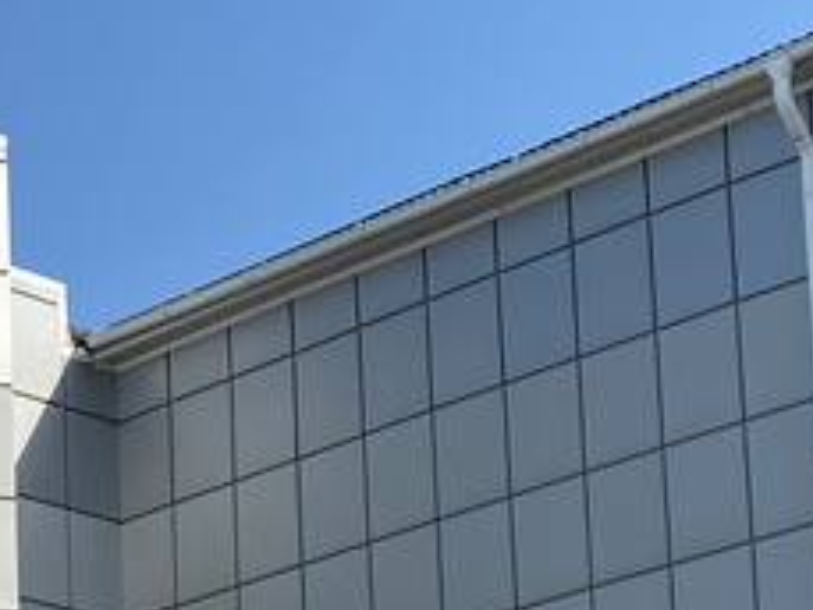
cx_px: -444
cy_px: 1192
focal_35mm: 136
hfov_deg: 13.6
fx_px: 3196
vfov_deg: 10.1
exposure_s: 1/2817
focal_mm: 4.25
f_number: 1.8
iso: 32
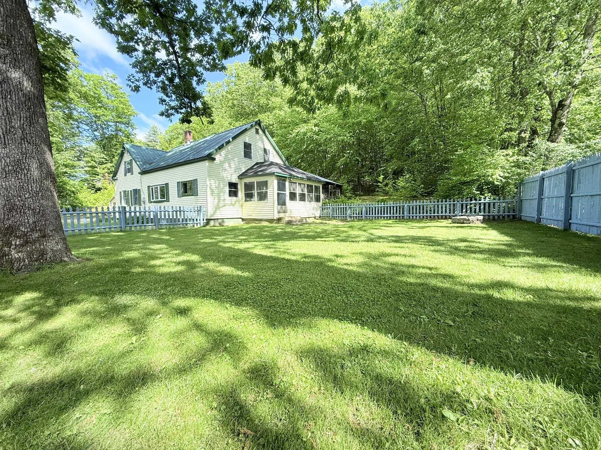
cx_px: 300
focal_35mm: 14
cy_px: 225
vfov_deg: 85.7
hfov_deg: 102.1
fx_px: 243
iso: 64
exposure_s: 1/651
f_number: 2.2
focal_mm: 2.22
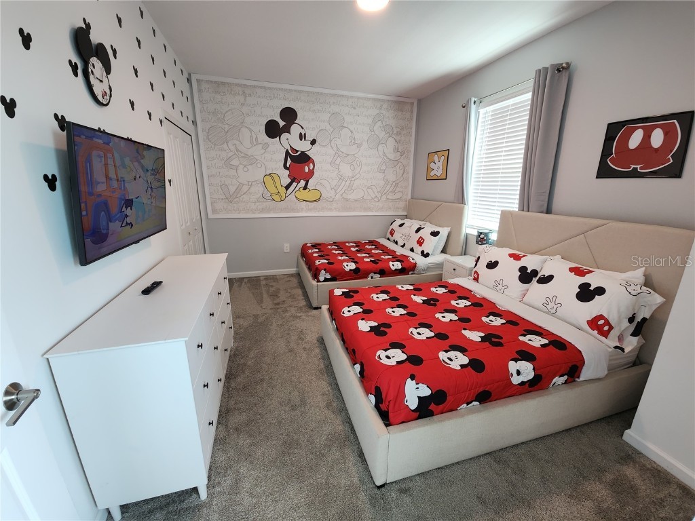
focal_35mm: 13
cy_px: 260
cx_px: 348
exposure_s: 1/60
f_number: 2.2
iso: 200
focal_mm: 2.2
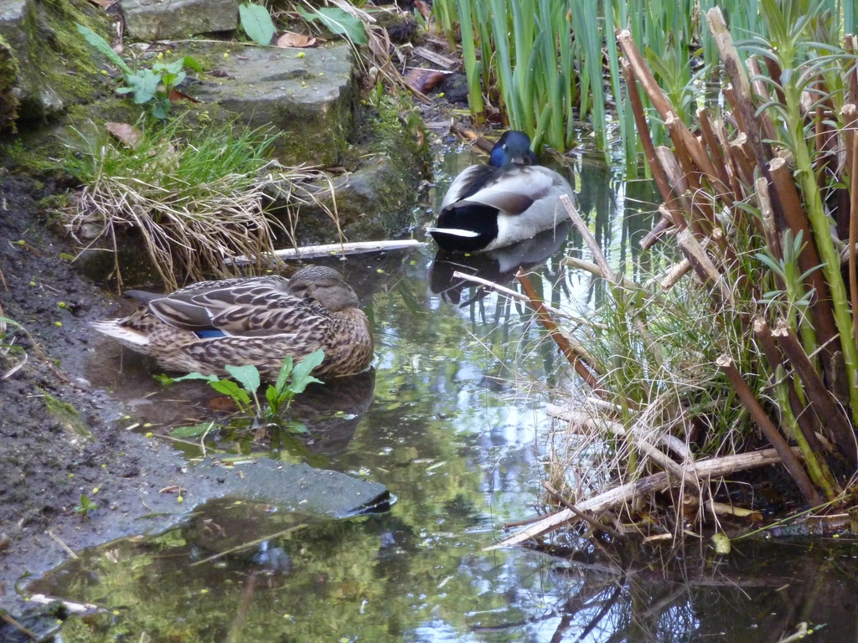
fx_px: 6891
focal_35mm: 278
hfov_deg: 7.1
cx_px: 429
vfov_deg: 5.3
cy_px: 322
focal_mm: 45.7
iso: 400
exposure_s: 1/100
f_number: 4.8
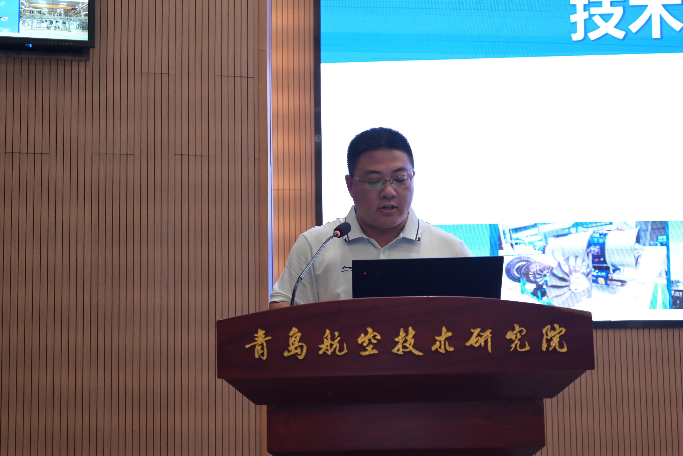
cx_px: 342
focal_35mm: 50
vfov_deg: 27.0
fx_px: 949
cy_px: 228
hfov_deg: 39.6
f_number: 6.3
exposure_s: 1/80
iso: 2500
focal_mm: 50
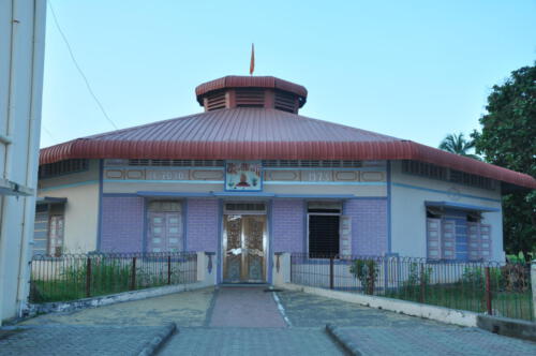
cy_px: 178
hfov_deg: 51.3
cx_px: 268
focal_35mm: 38
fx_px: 558
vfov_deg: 35.4
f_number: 7.1
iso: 200
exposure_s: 1/125
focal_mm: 25
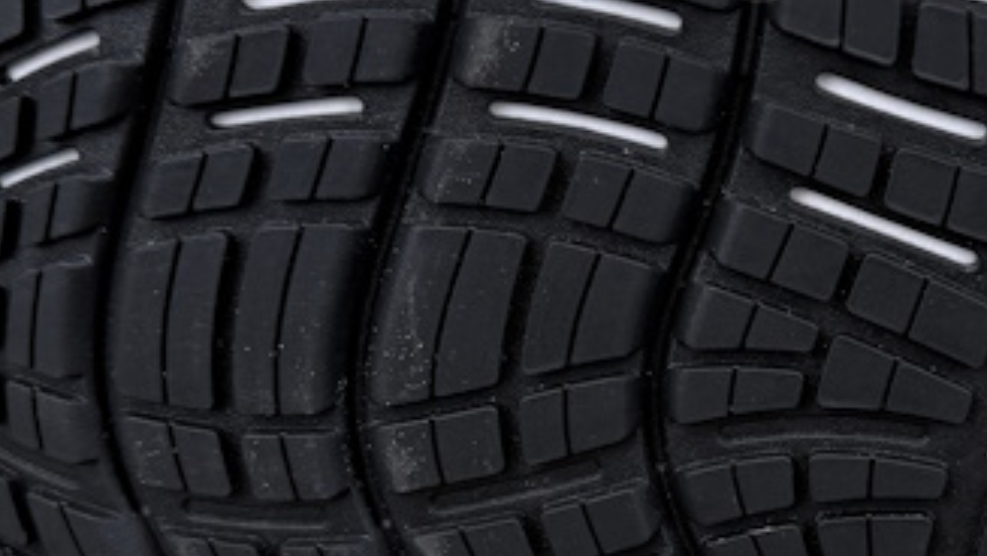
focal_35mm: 60
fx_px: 1570
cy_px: 343
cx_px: 839
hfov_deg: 33.5
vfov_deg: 20.0
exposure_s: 1/555
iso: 80
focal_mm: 6.76
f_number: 1.78
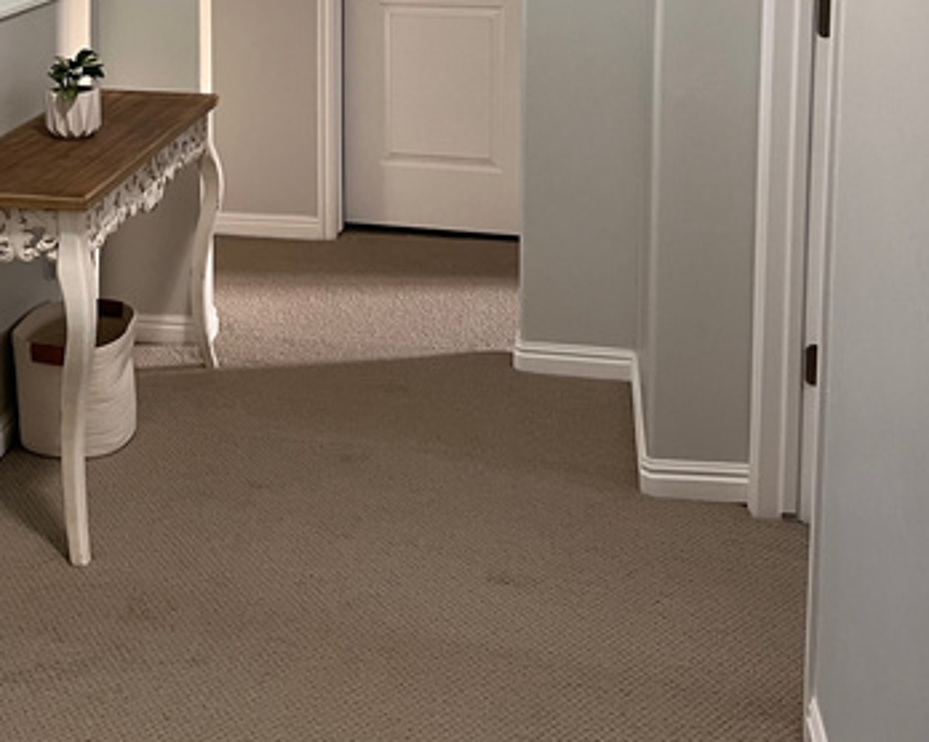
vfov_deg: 25.8
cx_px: 251
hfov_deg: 33.0
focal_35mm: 56
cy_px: 8
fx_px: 1539
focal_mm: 5.7
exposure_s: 1/60
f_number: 1.5
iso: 160
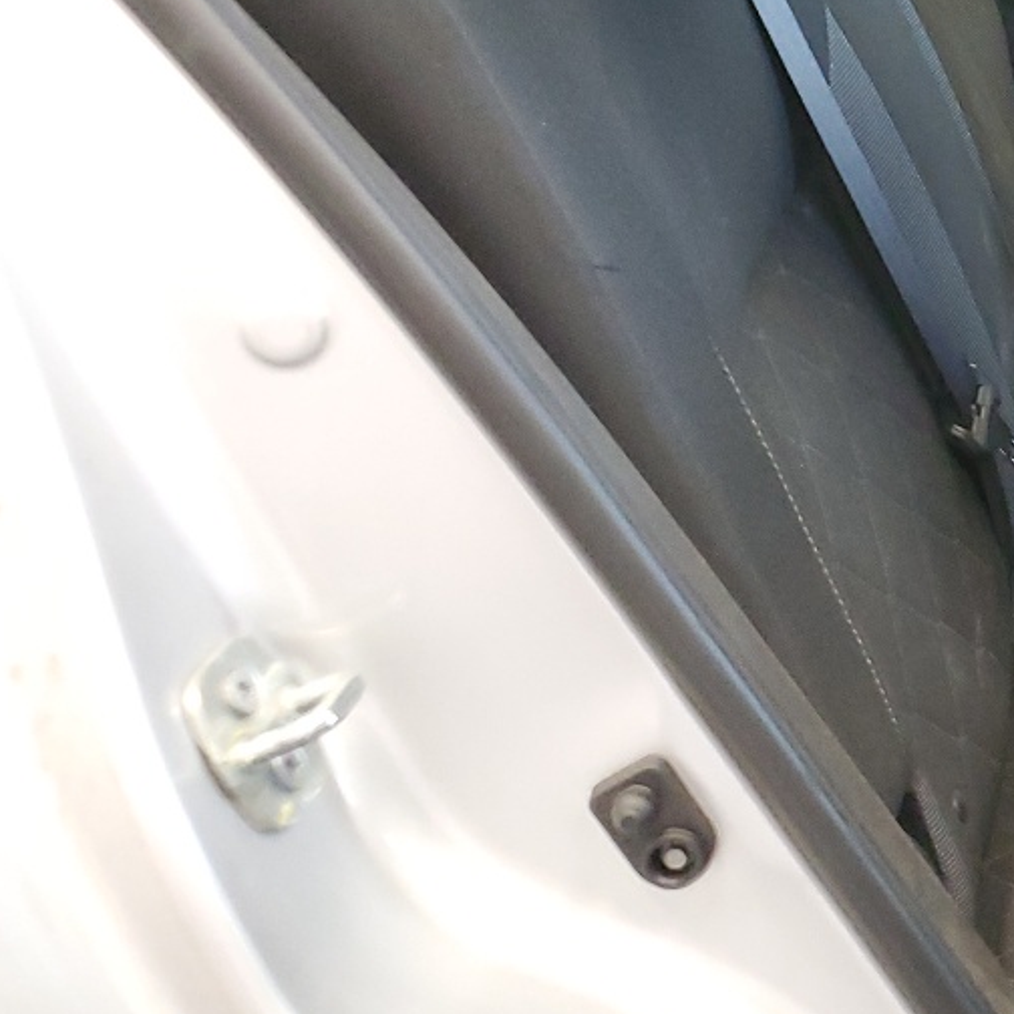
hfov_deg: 20.3
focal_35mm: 73
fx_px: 2419
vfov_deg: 23.2
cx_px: 1533
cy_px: 155
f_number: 1.5
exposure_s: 1/60.2
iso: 224
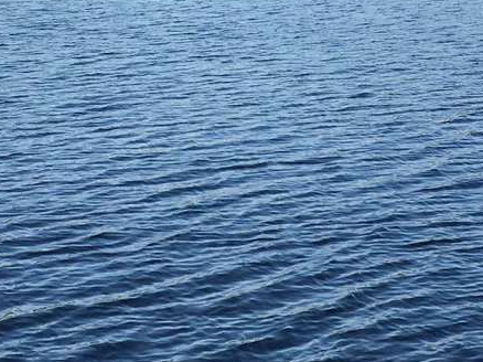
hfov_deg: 18.5
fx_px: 1478
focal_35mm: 106
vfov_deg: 13.9
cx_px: 206
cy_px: 210
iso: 25
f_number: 2.2
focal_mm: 4.15
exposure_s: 1/693
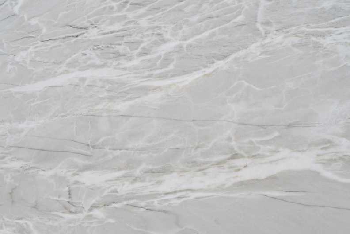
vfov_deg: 43.6
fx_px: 292
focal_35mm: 30
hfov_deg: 61.9
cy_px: 117
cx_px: 175
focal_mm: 20
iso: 160
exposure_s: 1/640
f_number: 11
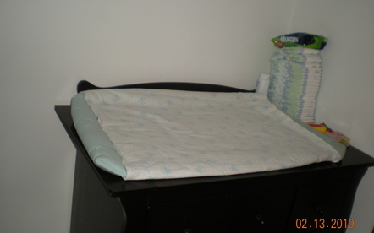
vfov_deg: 31.2
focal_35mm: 41
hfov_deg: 48.2
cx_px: 187
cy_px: 111
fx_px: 418
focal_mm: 6.3
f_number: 3.1
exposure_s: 1/60
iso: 64
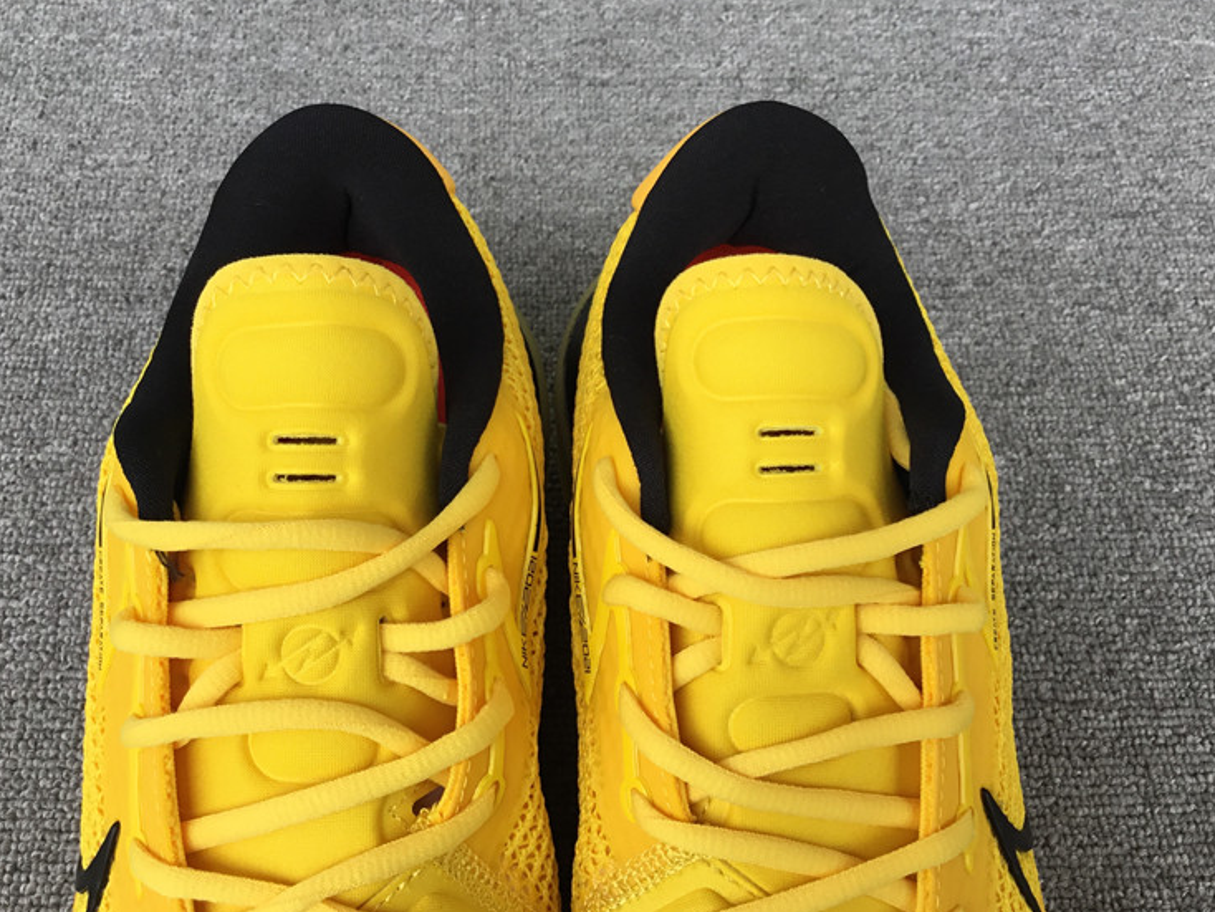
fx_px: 1334
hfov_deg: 49.0
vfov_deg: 37.7
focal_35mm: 38
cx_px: 591
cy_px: 461
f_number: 2.4
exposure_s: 1/292
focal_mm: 3.3
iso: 25
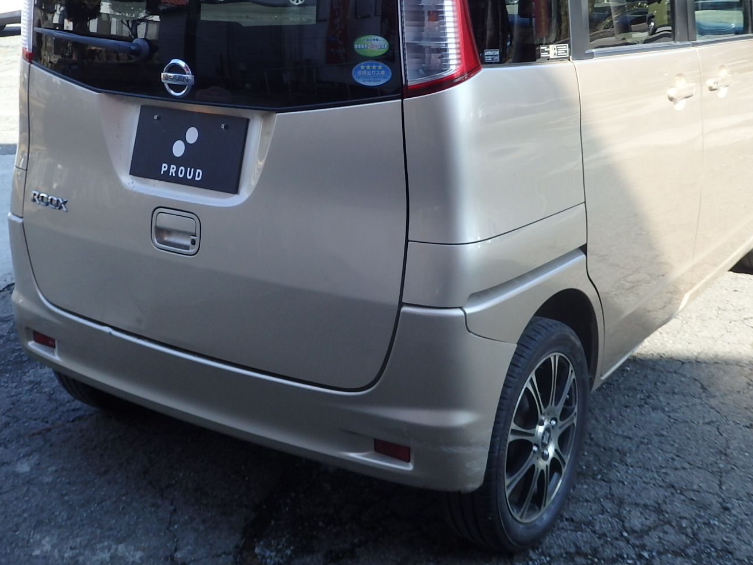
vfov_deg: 32.5
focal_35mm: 44
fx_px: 957
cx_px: 411
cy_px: 167
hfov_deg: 42.9
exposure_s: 1/400
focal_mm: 5.5
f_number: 3.3
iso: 125
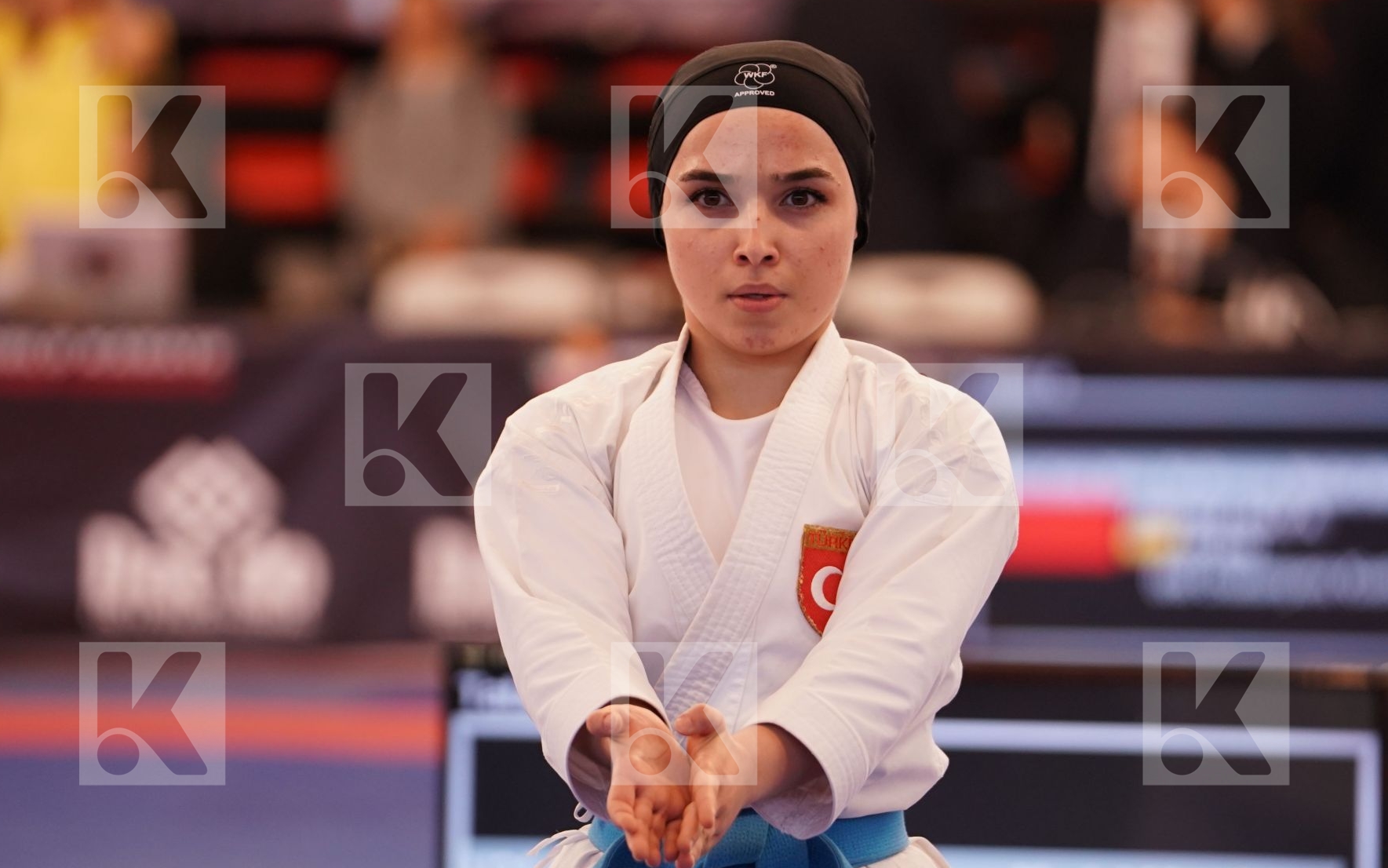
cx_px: 684
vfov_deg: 4.3
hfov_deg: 6.8
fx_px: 11652
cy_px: 435
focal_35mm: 308
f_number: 2.8
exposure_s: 1/500
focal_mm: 198
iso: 1250
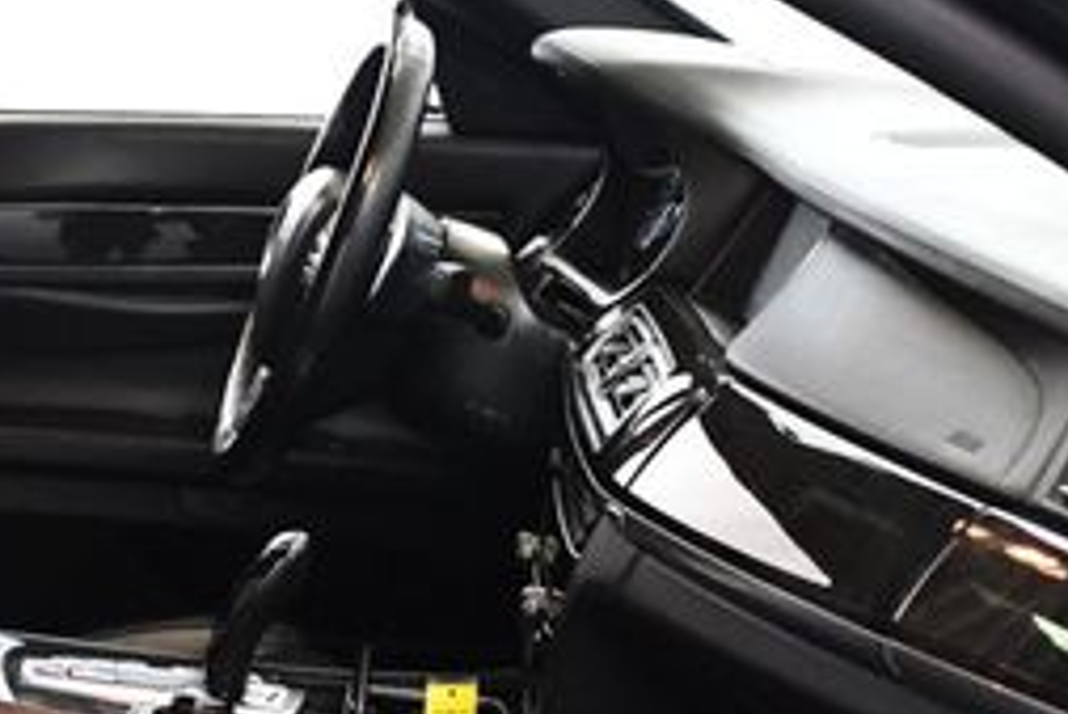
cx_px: 228
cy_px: 676
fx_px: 2701
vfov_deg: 14.8
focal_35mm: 91
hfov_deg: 22.1
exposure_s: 1/125
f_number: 3.5
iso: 2200
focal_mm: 18
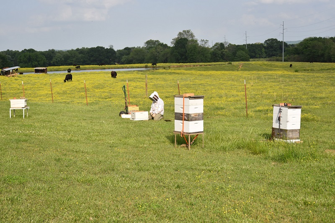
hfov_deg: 33.4
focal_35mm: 60
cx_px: 168
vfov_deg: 22.6
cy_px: 112
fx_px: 558
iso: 200
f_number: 6.3
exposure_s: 1/800
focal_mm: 60
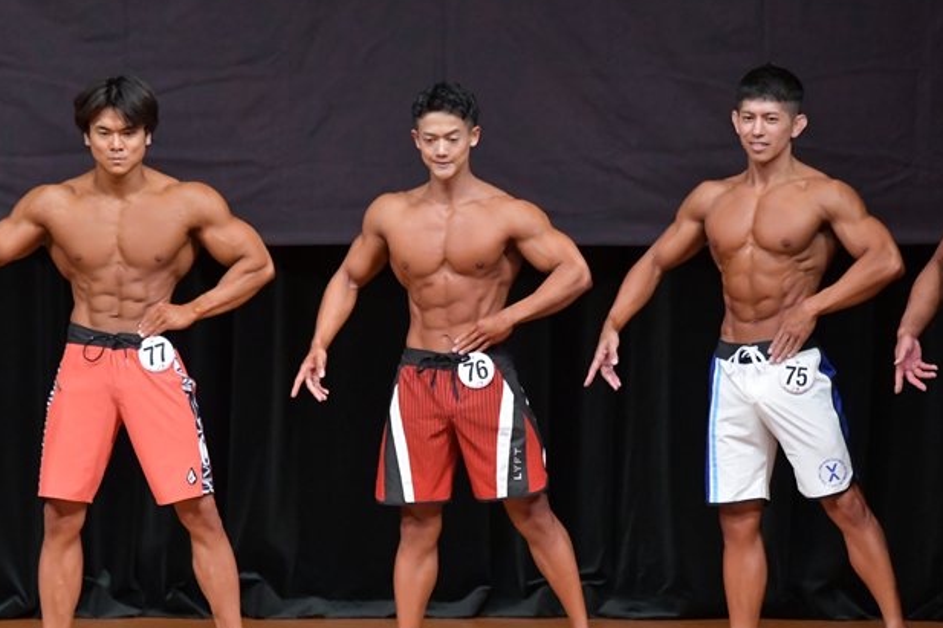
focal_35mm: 339
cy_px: 373
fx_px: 8877
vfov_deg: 4.1
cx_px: 539
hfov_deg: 6.1
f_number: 5.6
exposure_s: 1/400
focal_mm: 180
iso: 5000
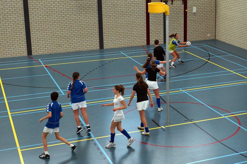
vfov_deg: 34.2
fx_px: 267
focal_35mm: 39
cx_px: 124
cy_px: 82
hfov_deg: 49.6
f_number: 4
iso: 1600
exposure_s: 1/320
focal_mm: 26
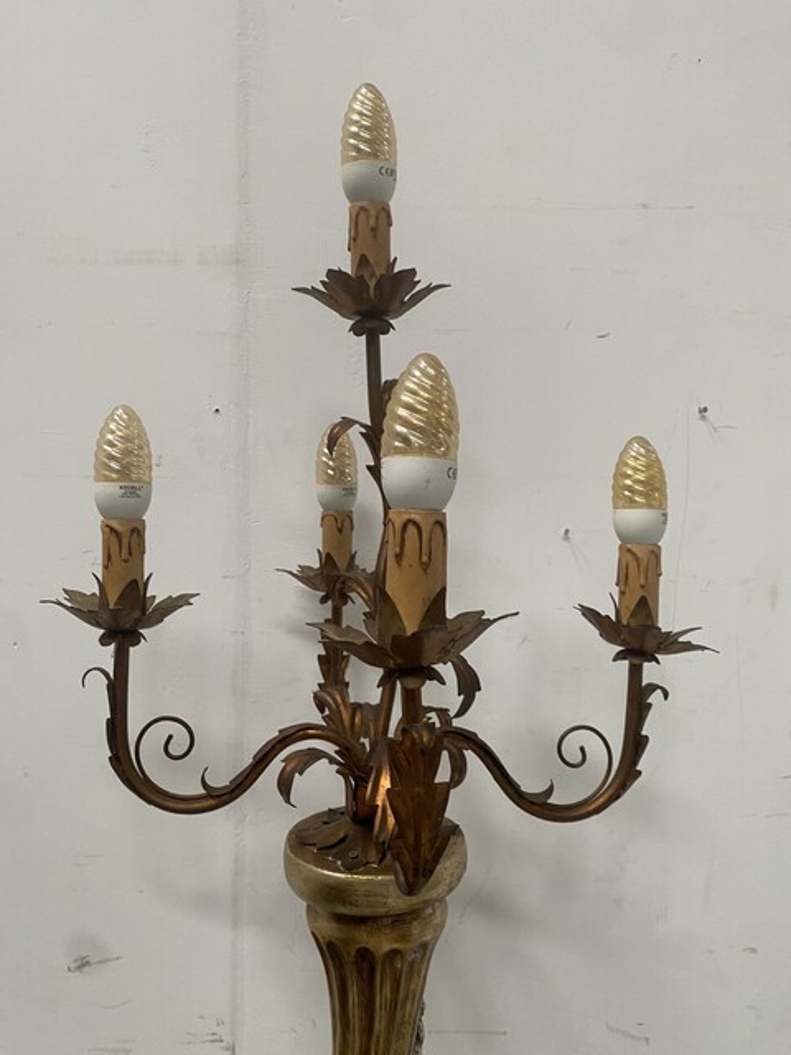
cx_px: 396
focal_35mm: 26
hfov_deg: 53.1
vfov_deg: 67.3
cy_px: 528
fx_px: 792
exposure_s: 1/60
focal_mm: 4.25
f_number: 1.8
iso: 160
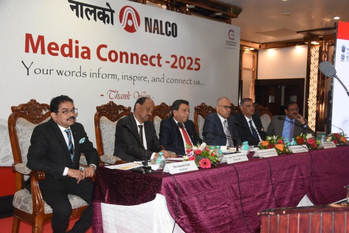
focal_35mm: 42
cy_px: 116
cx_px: 174
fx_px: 407
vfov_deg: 31.9
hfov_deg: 46.4
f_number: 7.1
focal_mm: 28
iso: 2000
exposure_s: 1/200
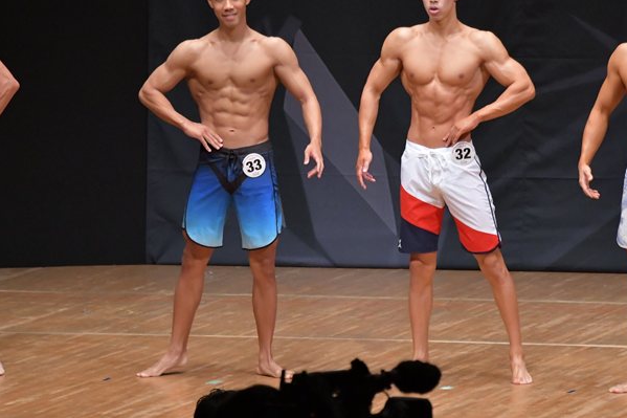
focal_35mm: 330
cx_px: 338
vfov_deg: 4.2
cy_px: 153
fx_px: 5746
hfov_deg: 6.2
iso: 6400
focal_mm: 170
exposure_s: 1/400
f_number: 5.6
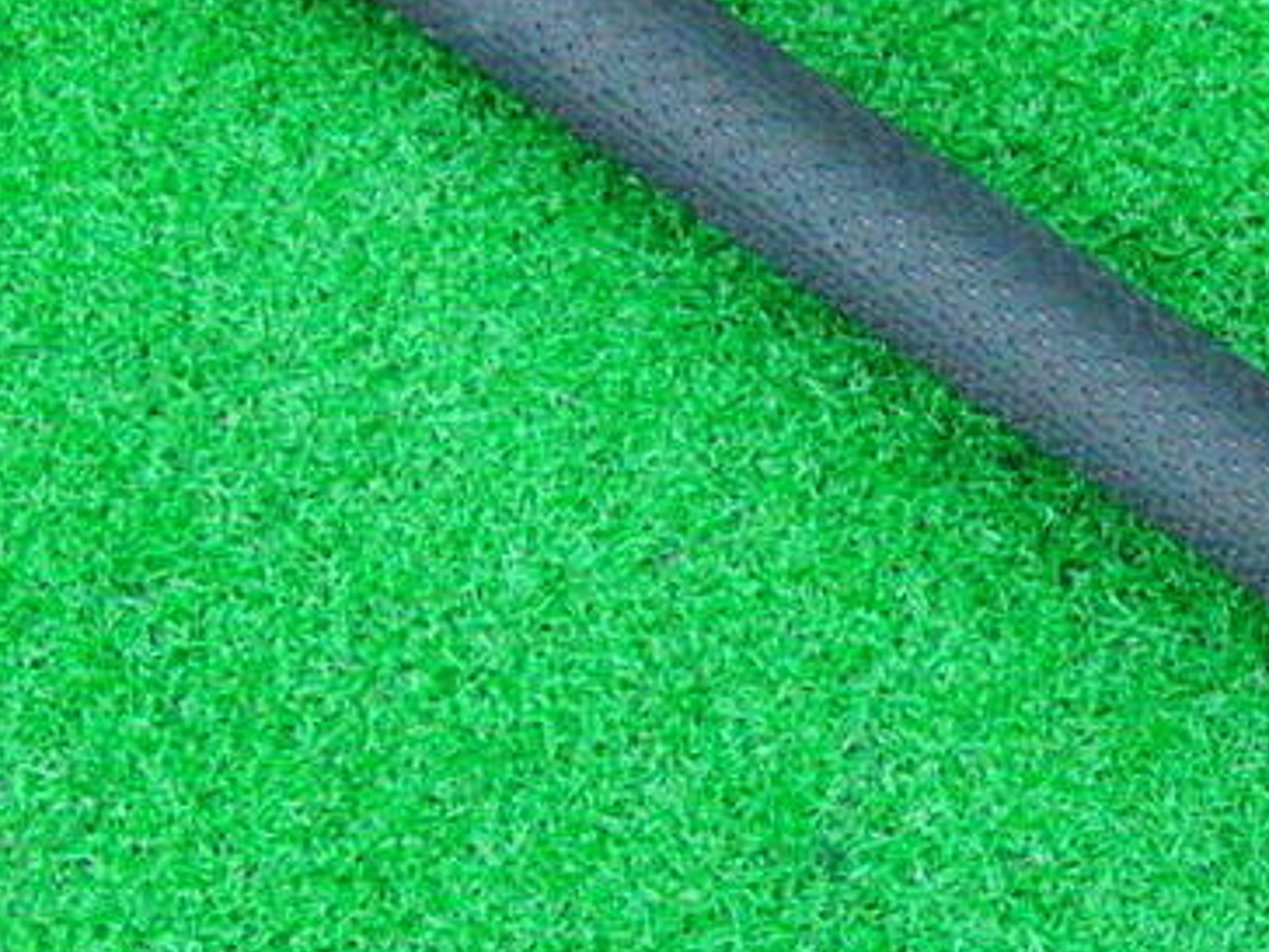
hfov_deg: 29.1
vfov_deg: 22.6
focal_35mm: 65
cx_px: 1042
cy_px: 387
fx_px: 2383
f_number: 3.6
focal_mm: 6.42
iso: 3200
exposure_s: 1/160
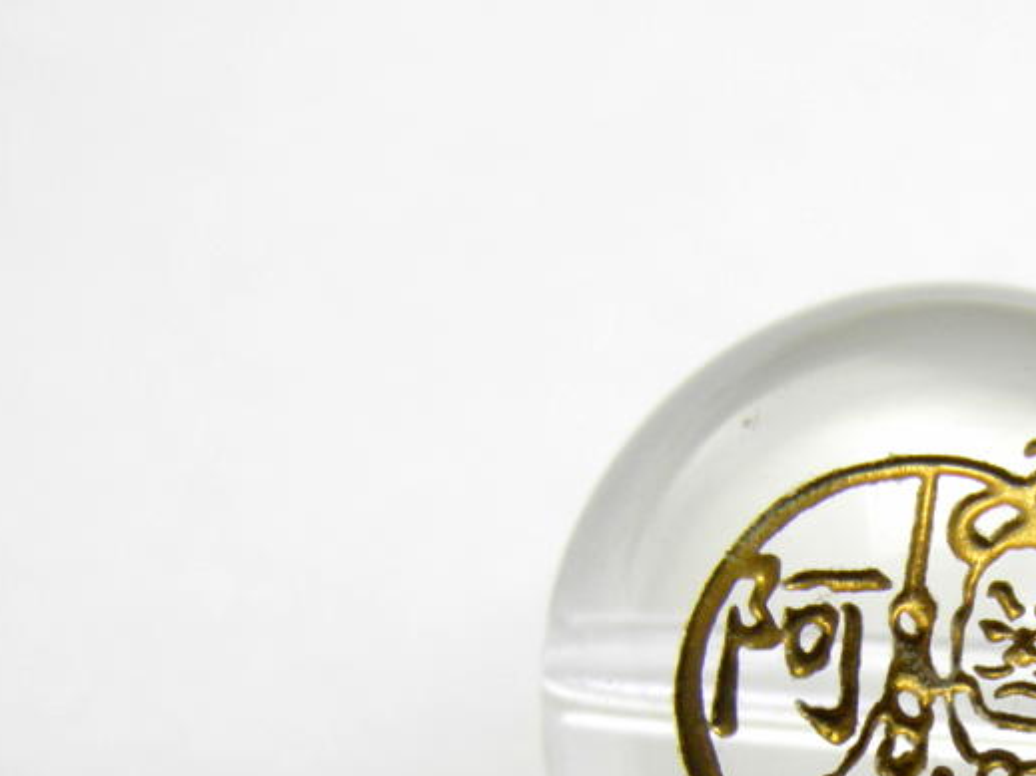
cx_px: 1004
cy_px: 695
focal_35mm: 178
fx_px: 5326
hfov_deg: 11.0
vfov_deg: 8.3
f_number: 3.9
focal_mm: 15.2
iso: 80
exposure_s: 1/50
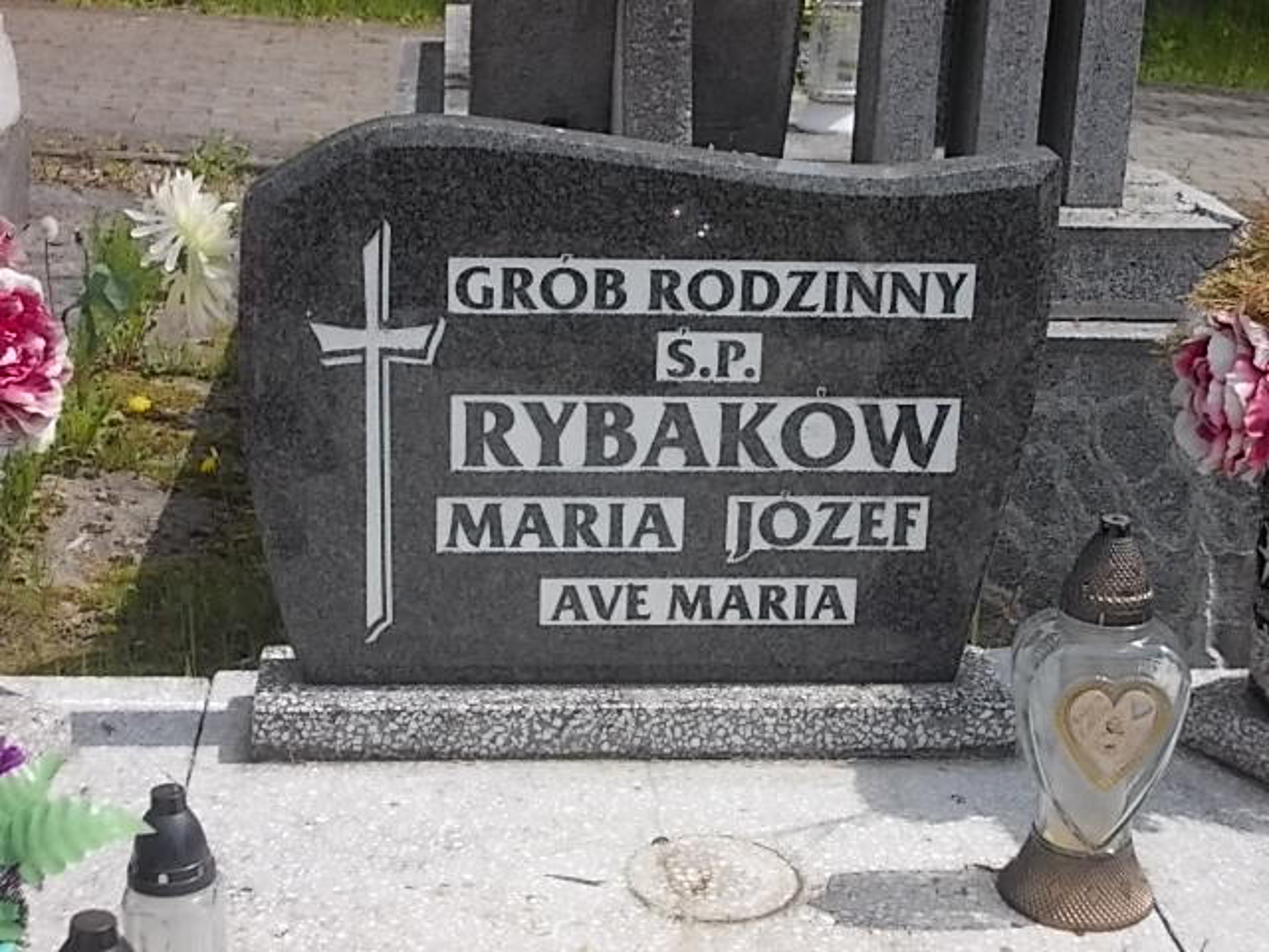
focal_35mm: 60
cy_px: 476
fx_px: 2200
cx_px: 634
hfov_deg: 32.2
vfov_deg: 24.4
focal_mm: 8.5
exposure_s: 1/160
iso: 80
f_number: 8
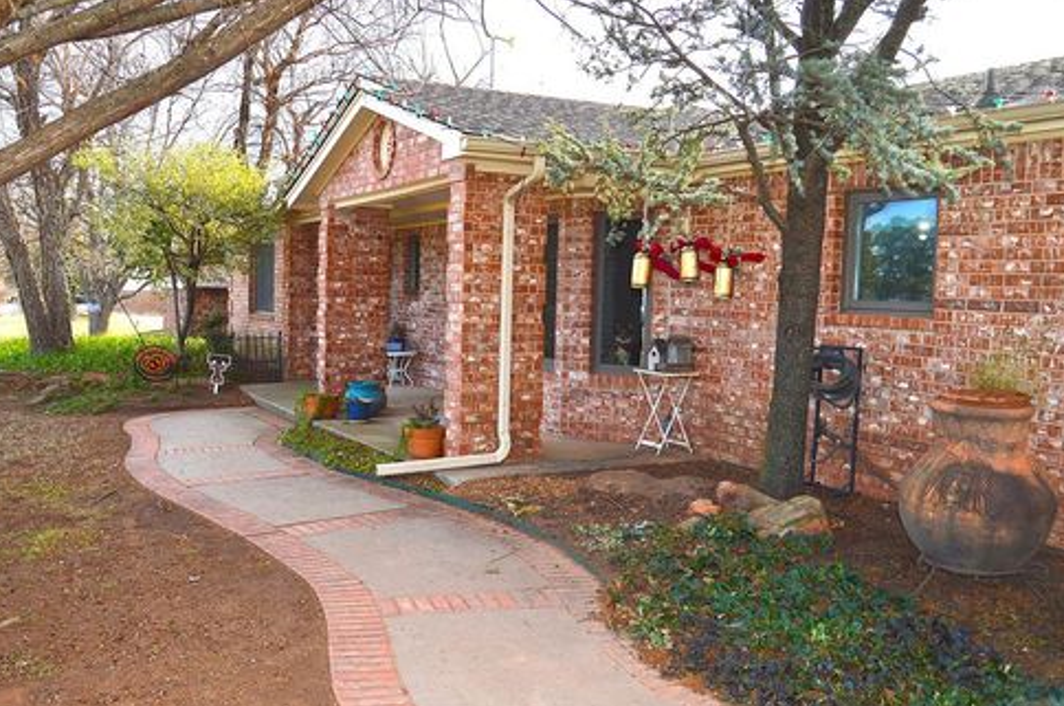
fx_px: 915
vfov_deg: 42.2
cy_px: 350
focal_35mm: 31
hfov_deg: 60.4
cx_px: 525
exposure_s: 1/200
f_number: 7.1
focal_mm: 20
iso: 100
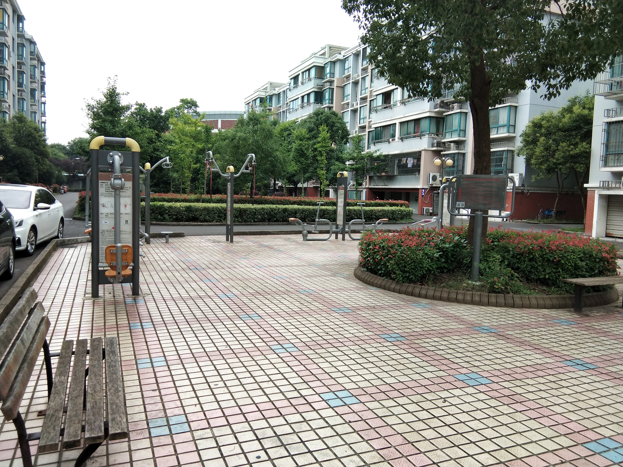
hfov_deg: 58.4
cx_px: 312
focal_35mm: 31
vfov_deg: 45.4
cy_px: 234
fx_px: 558
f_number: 2.2
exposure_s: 1/176
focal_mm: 3.69
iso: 50
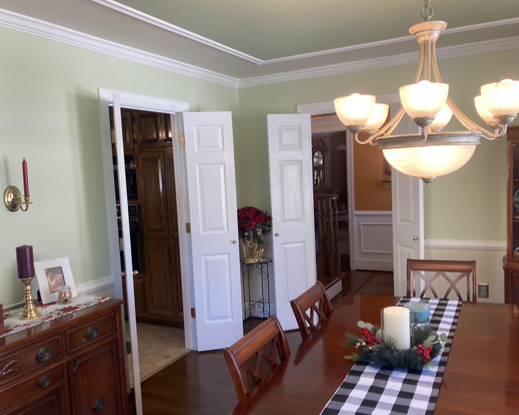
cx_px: 258
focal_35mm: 30
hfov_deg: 58.8
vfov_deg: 48.5
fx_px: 461
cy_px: 209
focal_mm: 3.99
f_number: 1.8
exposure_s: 1/60
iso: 50
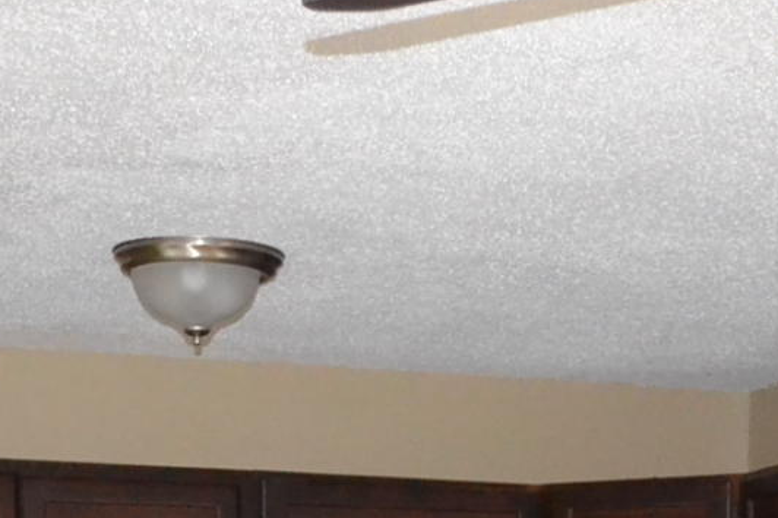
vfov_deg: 10.6
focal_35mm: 117
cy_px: 1095
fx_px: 2527
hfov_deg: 17.5
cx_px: 515
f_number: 3.5
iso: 3200
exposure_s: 1/60
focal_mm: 18
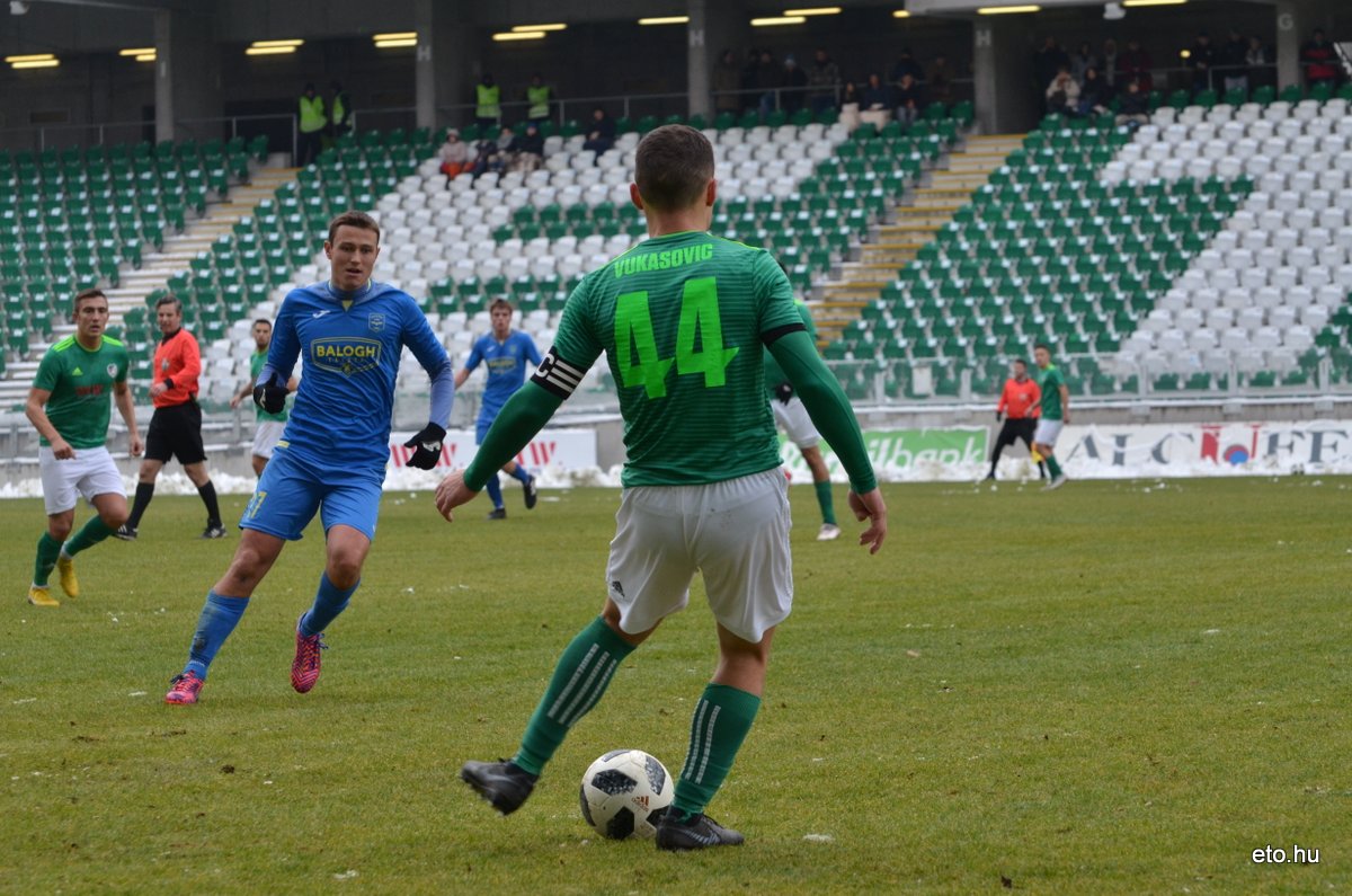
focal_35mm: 147
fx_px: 5510
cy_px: 448
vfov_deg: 9.3
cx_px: 676
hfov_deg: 14.0
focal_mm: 98
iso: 500
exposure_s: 1/640
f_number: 6.3
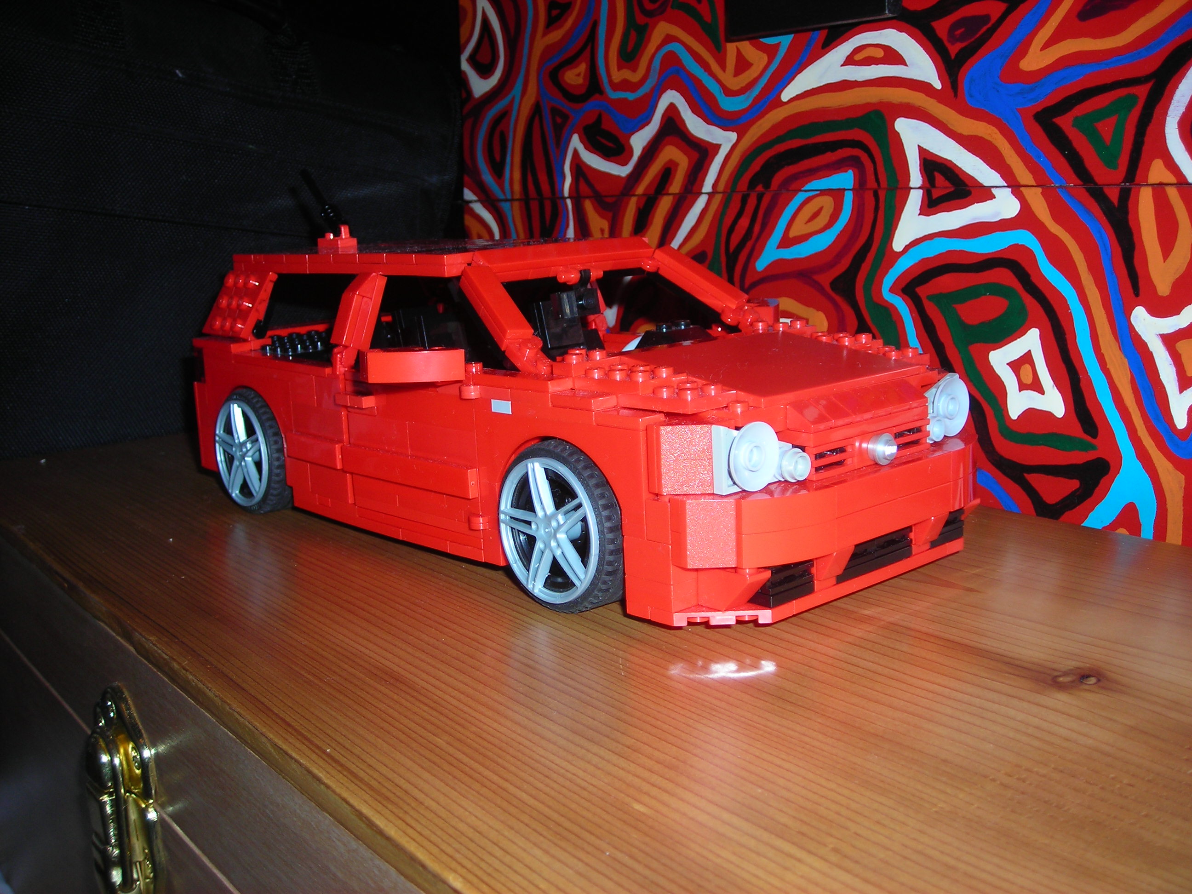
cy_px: 447
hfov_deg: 49.0
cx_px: 596
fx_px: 1309
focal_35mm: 38
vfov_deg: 37.7
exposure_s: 1/60.1
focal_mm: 6.3
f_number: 3.2
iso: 50
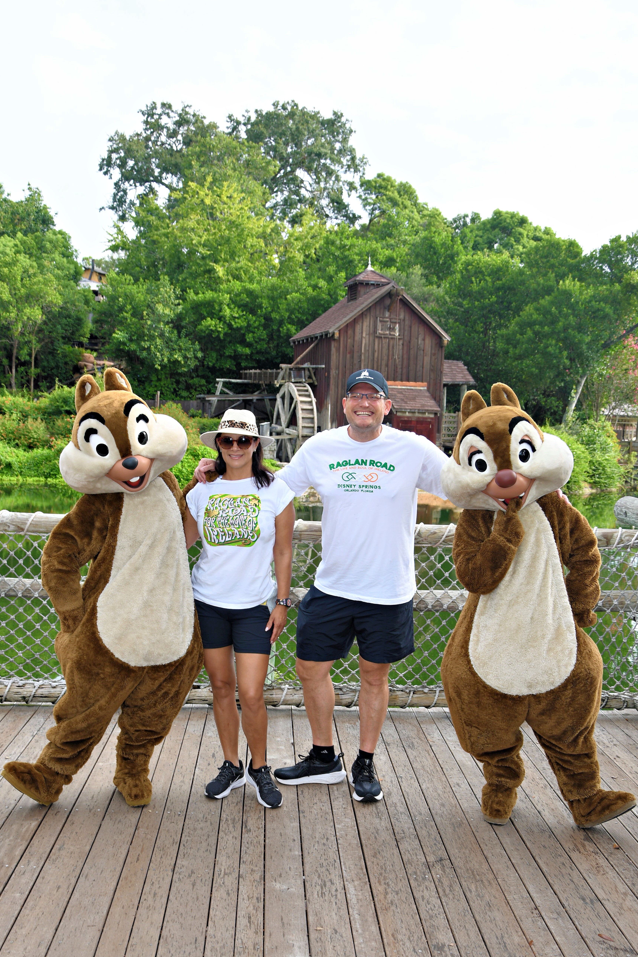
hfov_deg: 34.2
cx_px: 297
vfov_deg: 49.5
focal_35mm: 39
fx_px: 1037
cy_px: 496
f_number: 5.6
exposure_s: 1/125
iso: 100
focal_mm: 24
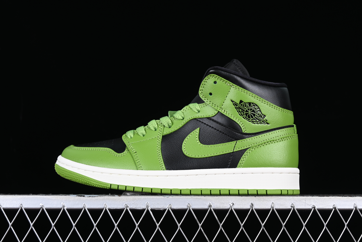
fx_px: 754
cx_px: 181
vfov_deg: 18.2
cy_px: 121
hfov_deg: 27.0
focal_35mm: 75
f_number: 8
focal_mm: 50
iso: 160
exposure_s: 1/80
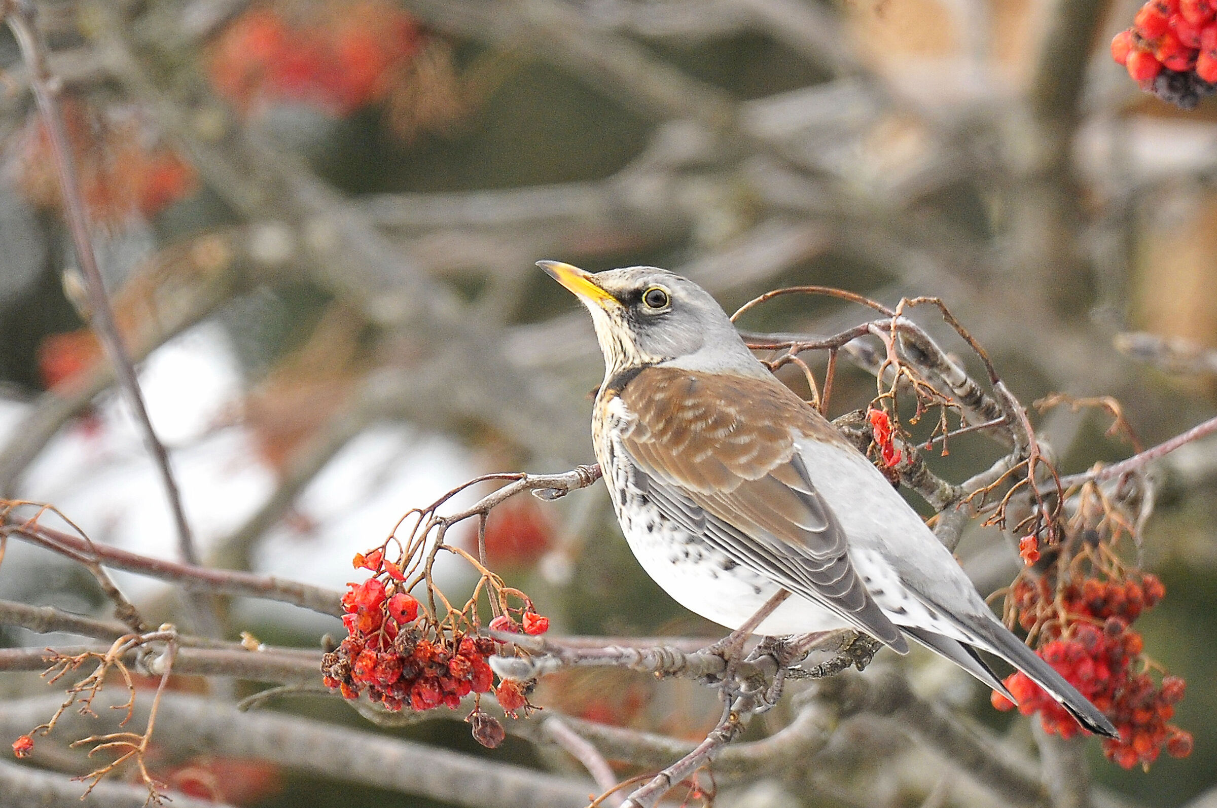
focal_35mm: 900
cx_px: 608
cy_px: 404
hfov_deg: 2.3
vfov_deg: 1.5
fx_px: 30388
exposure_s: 1/200
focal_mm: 600
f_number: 7.1
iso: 500
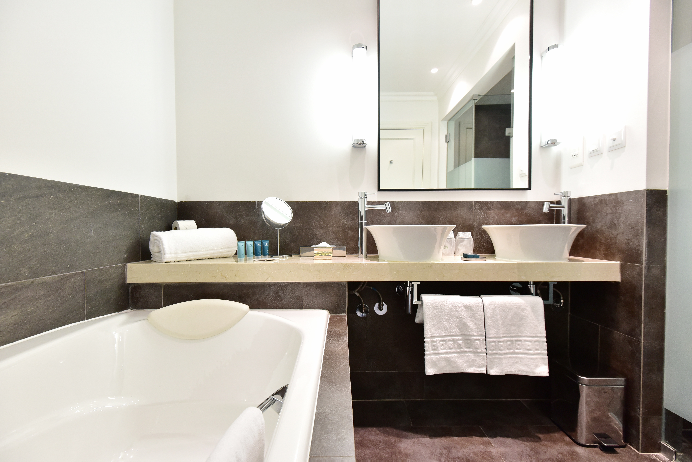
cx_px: 346
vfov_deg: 73.8
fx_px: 308
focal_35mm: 16
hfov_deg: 96.7
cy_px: 231
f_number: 5.6
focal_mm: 16
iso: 2000
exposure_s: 1/60
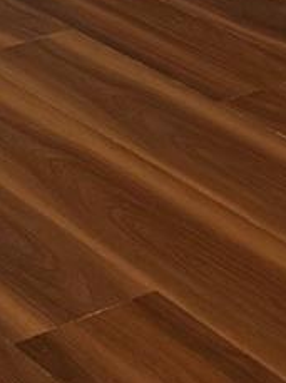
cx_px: -373
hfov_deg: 10.3
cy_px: -333
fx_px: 1392
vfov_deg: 13.8
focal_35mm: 126
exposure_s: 1/120
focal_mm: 6.76
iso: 250
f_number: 1.78
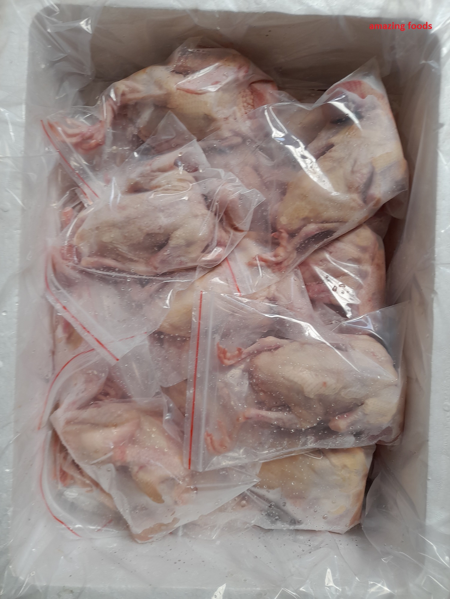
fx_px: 433
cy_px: 300
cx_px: 225
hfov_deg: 54.9
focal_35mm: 25
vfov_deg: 69.4
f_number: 2
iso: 25
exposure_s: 1/50
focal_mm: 4.6
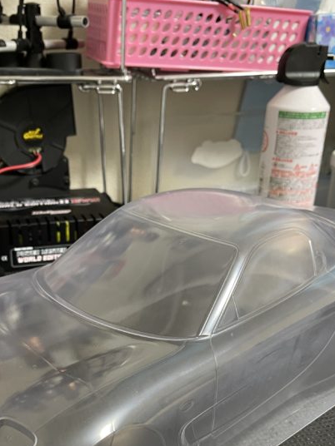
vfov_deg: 42.1
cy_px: 315
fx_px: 568
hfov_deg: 32.7
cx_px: 122
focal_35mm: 44
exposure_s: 1/50
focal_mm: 5.1
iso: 320
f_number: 1.6
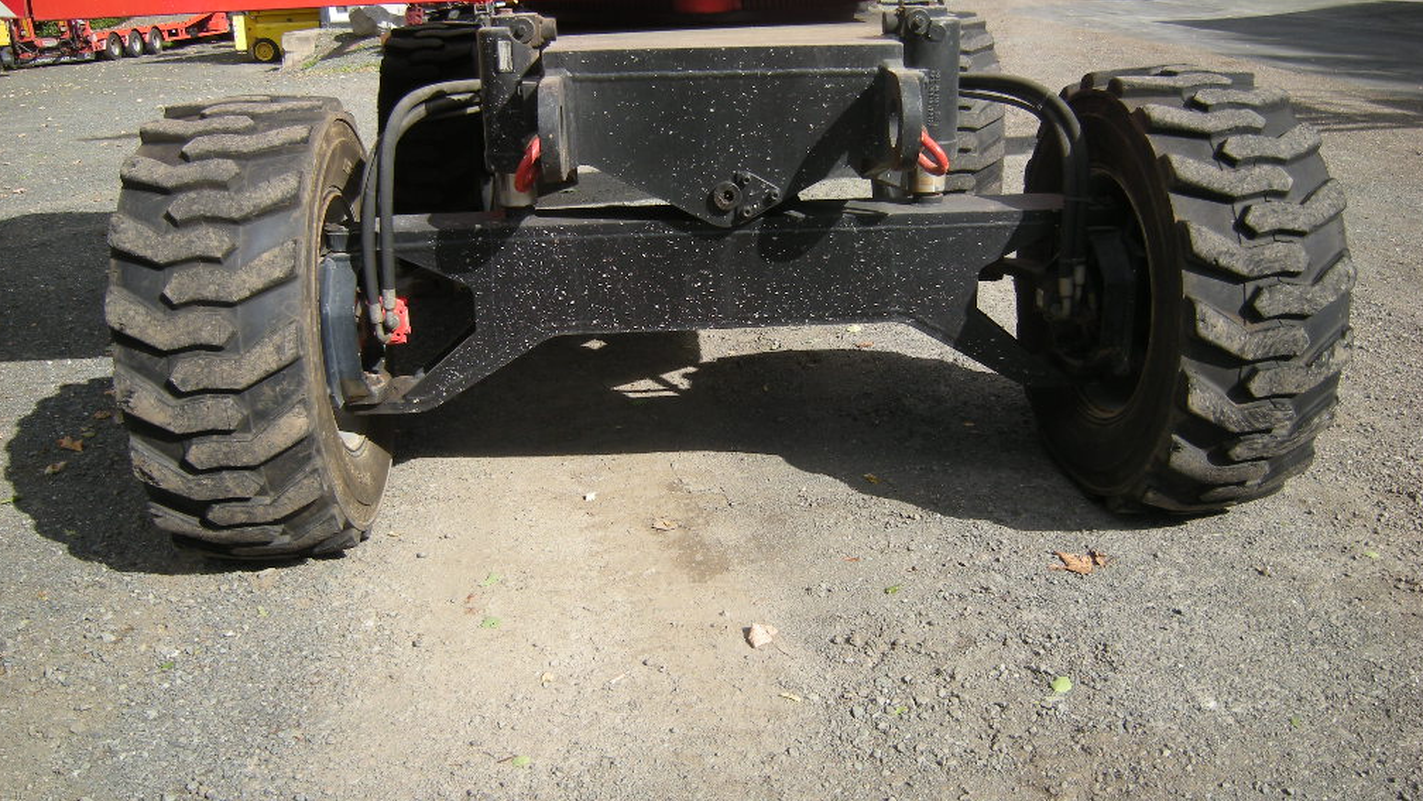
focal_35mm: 31
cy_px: 383
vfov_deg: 37.8
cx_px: 716
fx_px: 1170
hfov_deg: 62.6
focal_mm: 4.7
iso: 64
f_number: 5.6
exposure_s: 1/176
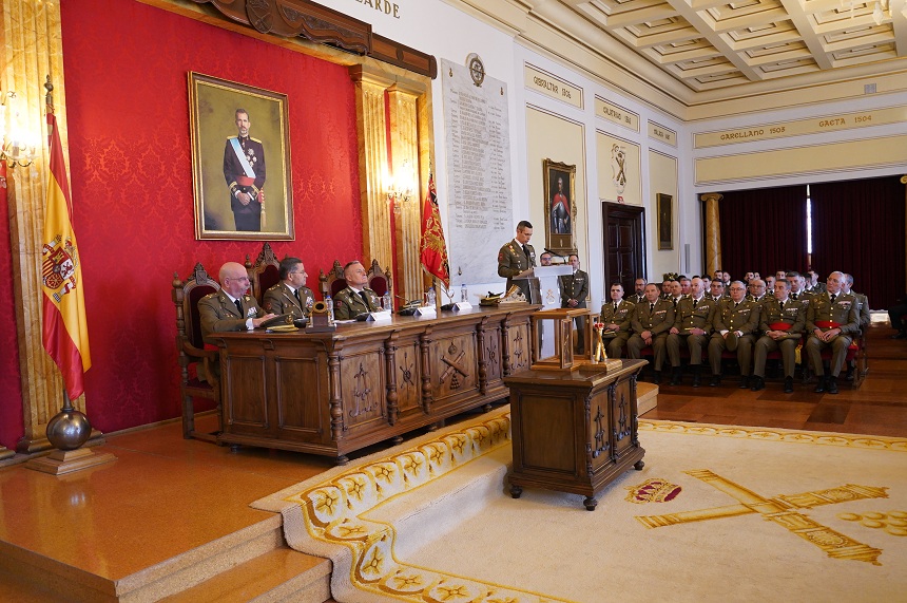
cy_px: 302
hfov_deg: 65.5
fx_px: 705
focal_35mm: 28
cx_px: 454
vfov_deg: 46.3
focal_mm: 28
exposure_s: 1/160
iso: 2500
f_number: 2.8
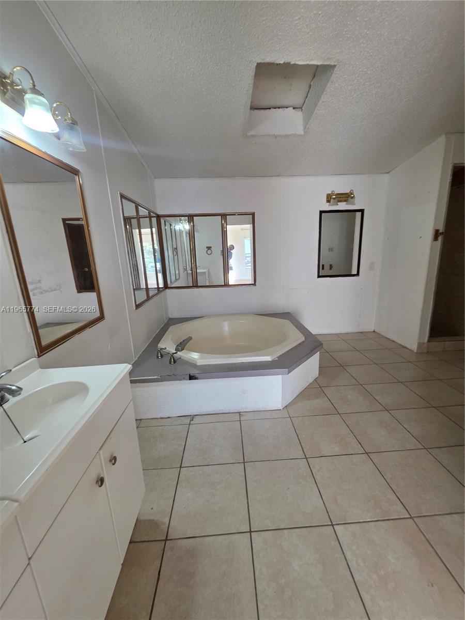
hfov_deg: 89.9
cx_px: 232
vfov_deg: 106.2
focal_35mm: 13
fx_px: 233
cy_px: 310
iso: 250
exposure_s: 1/120
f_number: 1.9
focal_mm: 2.2
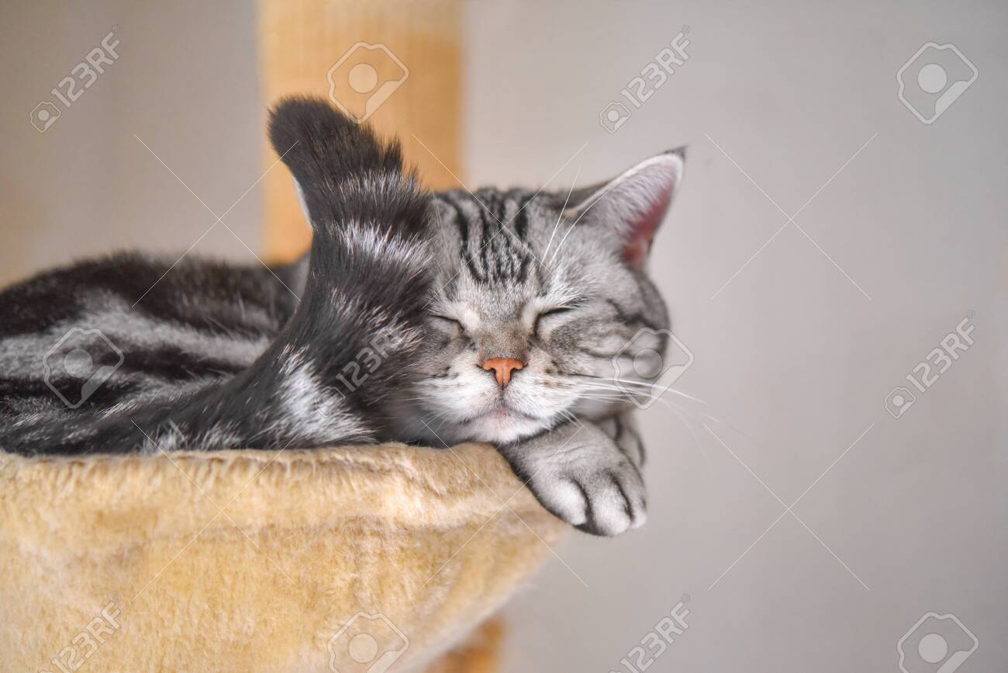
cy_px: 336
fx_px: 1680
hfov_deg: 33.4
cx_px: 504
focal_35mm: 60
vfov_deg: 22.6
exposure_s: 1/2000
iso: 3600
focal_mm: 60
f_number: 3
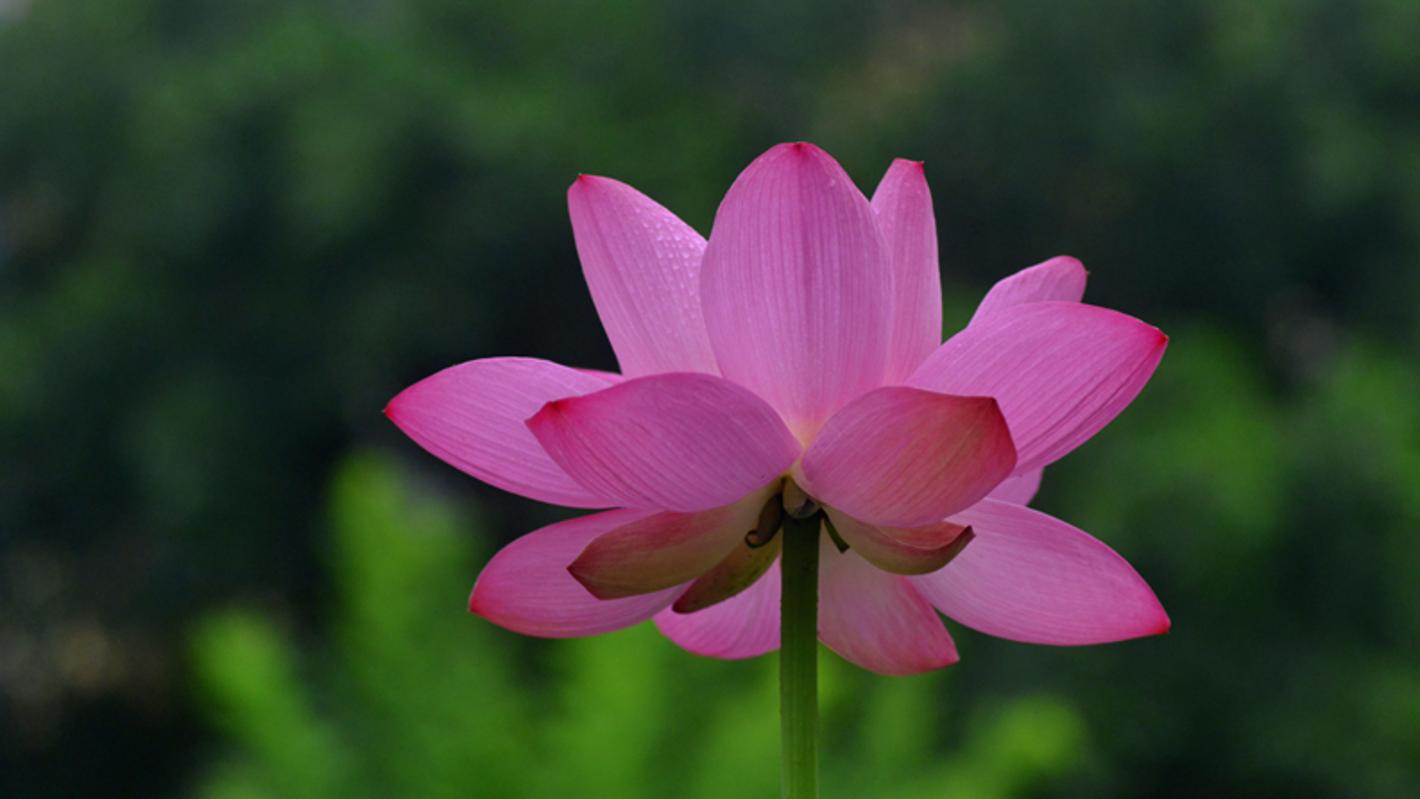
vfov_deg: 10.9
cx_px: 713
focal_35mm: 111
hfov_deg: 19.3
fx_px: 4179
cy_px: 383
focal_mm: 105
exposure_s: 1/5000
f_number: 5
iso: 1600
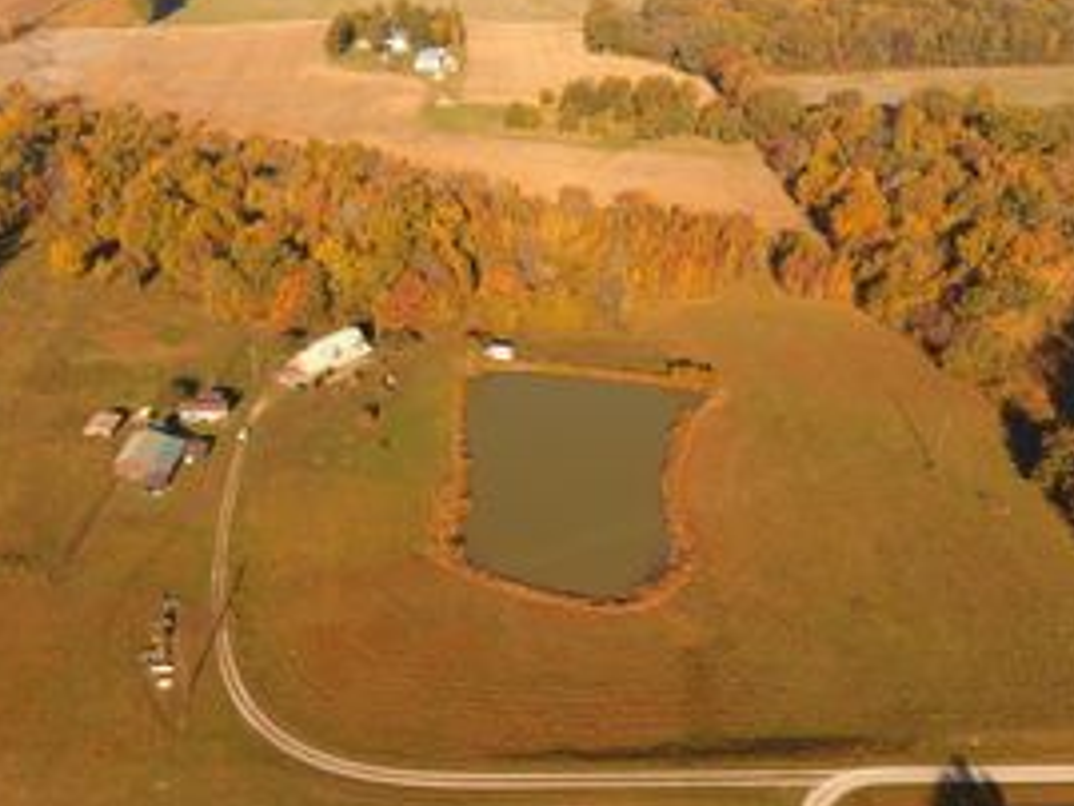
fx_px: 993
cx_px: 433
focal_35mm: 32
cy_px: 337
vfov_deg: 44.0
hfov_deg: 56.4
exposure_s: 1/415
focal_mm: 3.61
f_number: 2.8
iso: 100
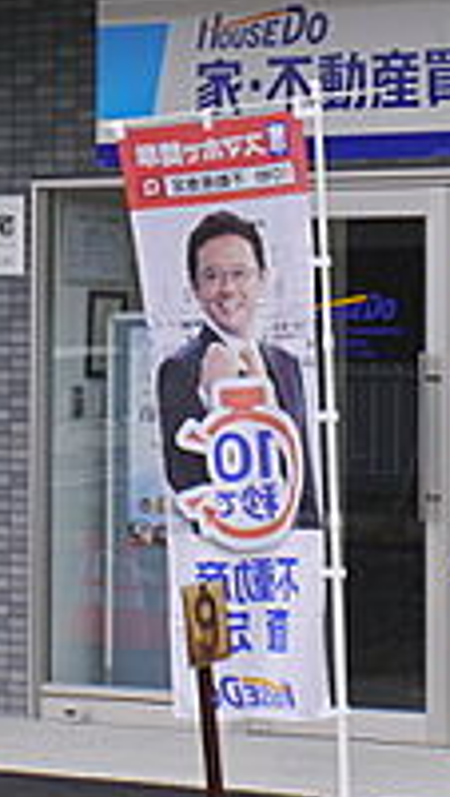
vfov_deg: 9.3
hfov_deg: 5.3
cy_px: 44
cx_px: -16
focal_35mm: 230
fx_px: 4863
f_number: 7.1
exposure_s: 1/200
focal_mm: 33
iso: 160
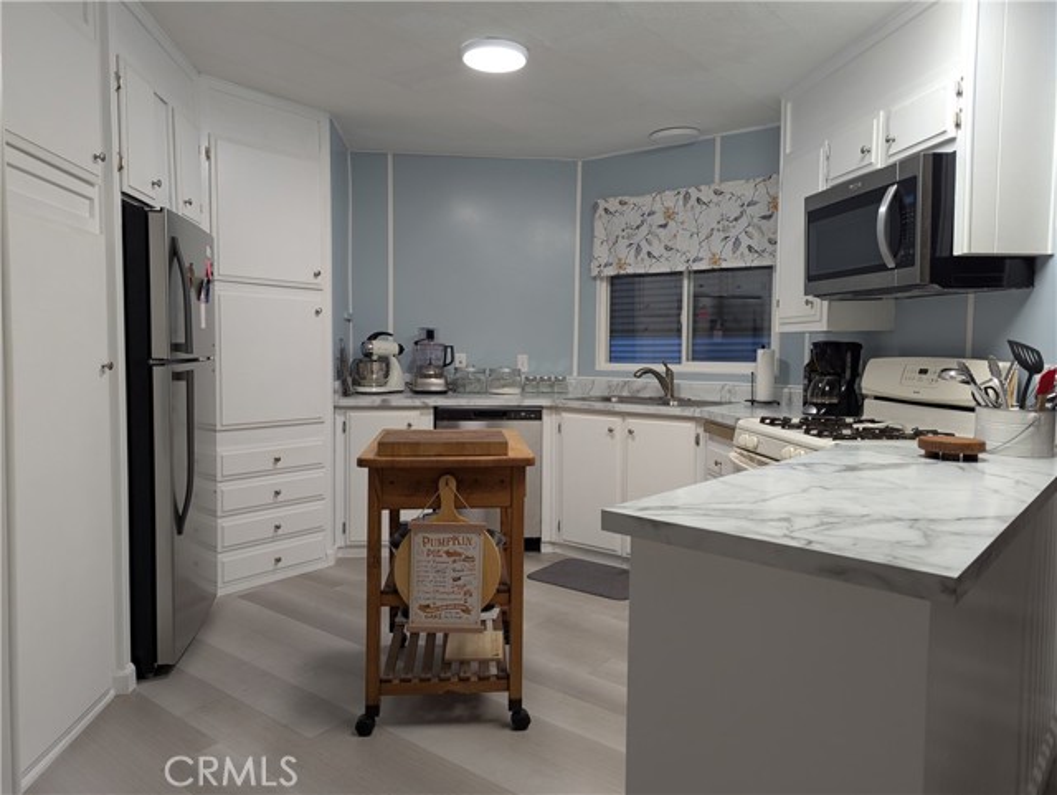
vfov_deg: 56.9
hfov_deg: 71.6
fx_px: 733
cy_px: 398
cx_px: 528
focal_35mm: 24
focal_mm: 6.81
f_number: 1.85
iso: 48
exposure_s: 1/24
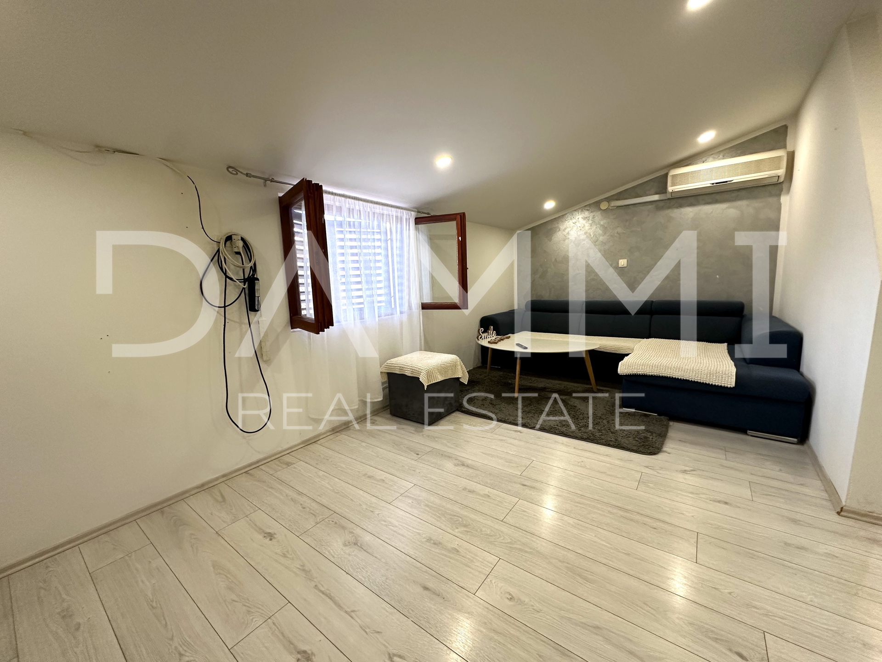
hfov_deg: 102.1
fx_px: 357
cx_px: 441
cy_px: 331
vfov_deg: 85.7
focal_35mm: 14
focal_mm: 2.22
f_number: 2.2
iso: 200
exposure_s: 1/50
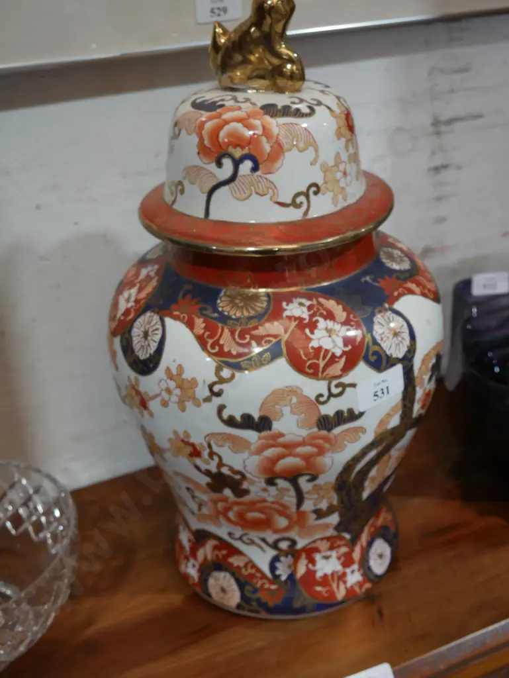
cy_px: 339
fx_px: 823
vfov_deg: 44.8
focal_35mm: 42
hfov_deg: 34.4
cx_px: 254
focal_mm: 21
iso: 400
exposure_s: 1/60
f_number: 4.6
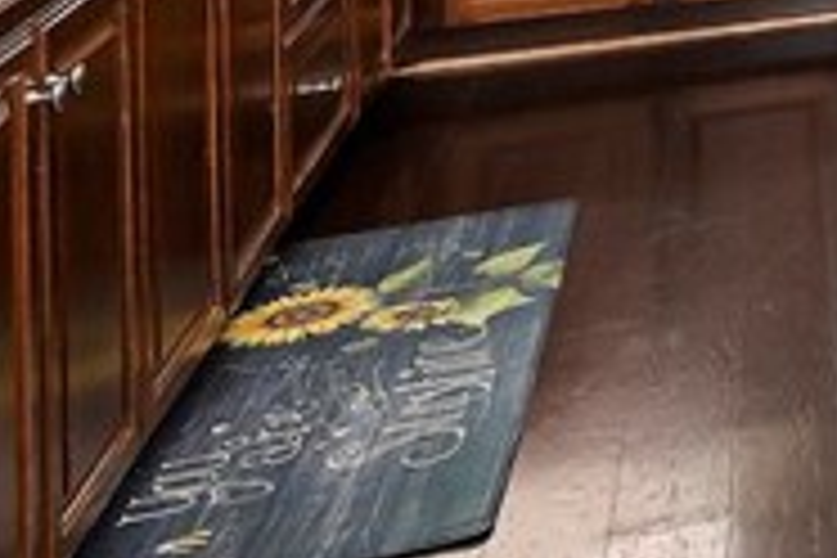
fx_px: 1790
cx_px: 1791
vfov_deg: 15.0
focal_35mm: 77
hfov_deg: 17.0
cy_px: -497
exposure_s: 1/13
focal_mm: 14
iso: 500
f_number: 10
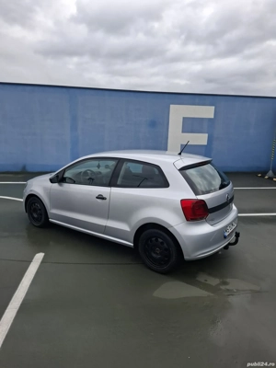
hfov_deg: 58.9
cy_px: 184
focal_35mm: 23
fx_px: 245
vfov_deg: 73.9
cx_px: 138
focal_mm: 5.54
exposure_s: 1/885
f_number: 1.8
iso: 50
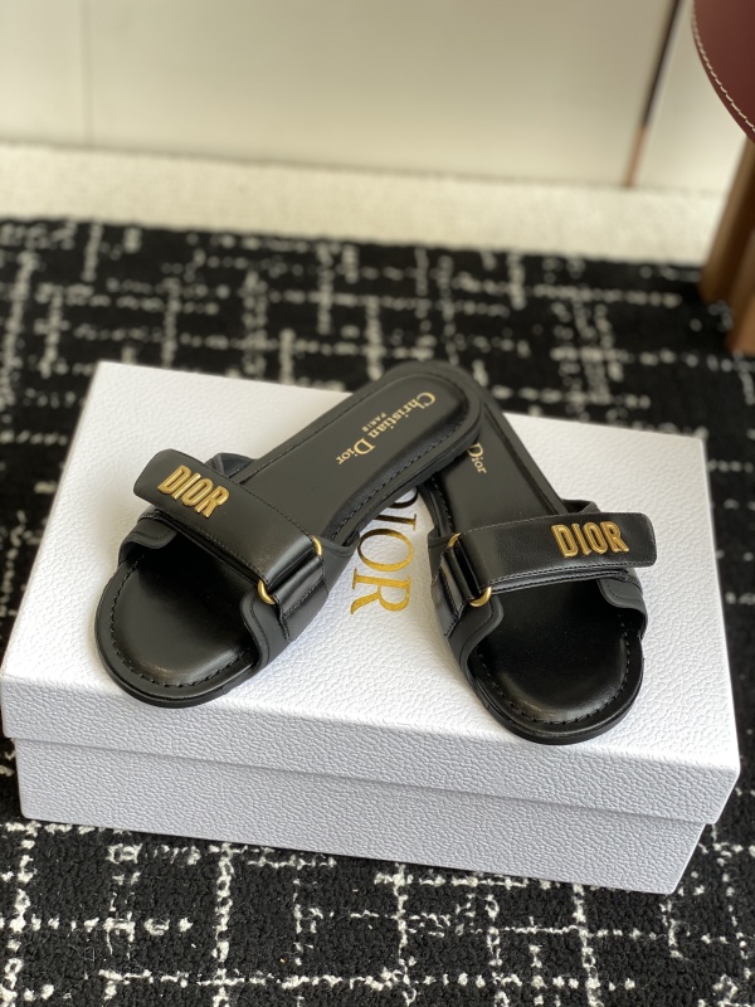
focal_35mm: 52
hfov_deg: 28.0
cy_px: 504
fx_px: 1512
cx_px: 378
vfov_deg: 36.8
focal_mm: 6
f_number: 2
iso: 25
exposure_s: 1/122
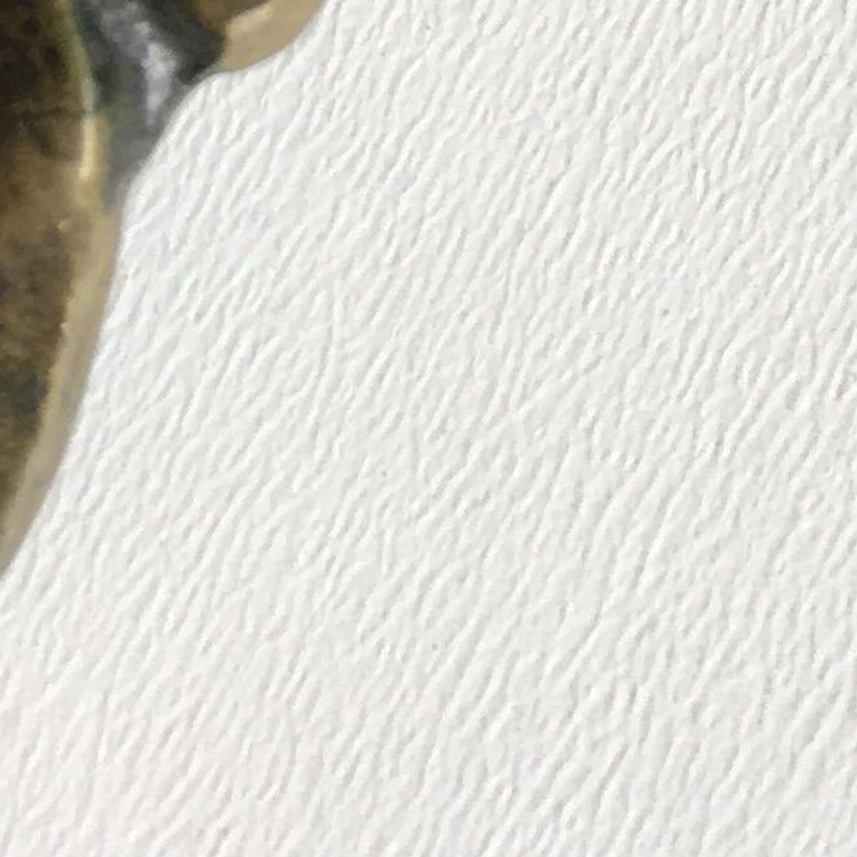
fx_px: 4313
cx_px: -222
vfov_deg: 9.5
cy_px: -1507
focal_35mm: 154
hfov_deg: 11.1
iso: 40
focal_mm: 4.15
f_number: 2.2
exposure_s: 1/100
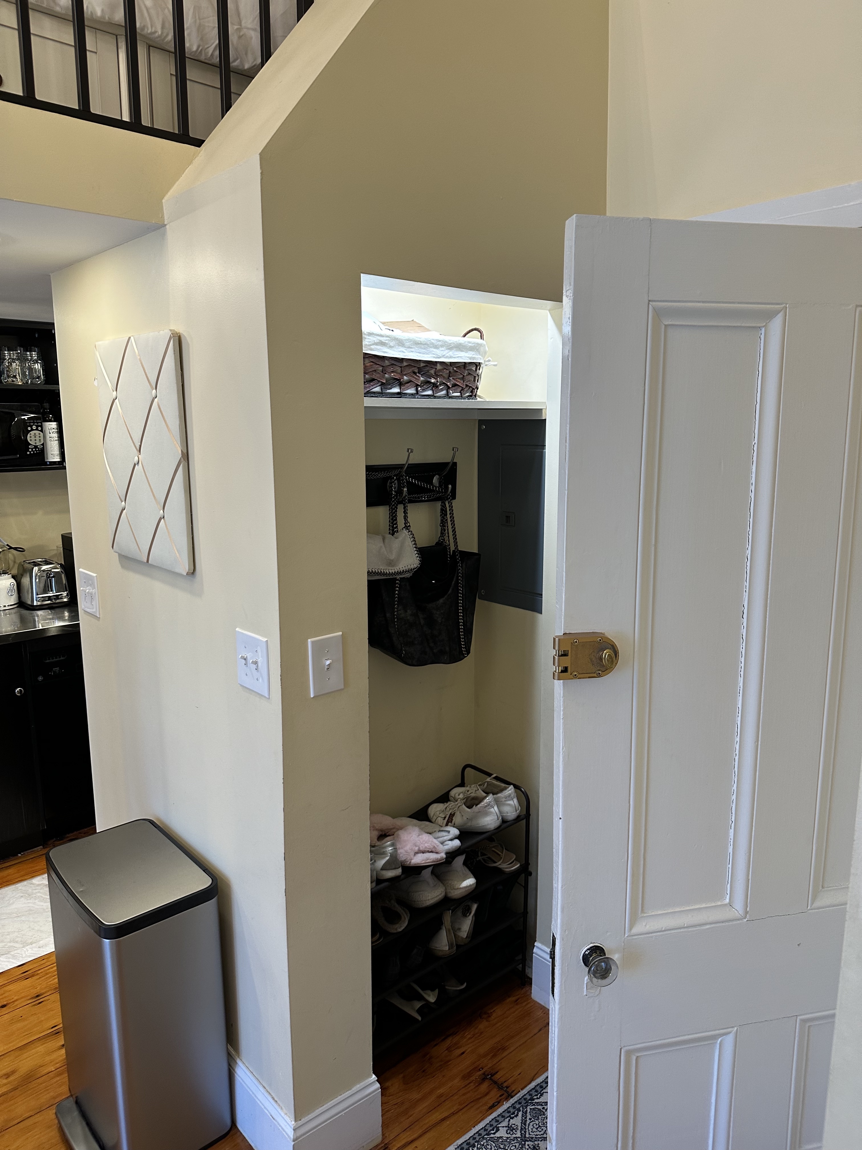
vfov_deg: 71.6
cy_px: 575
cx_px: 431
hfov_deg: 56.8
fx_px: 797
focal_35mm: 24
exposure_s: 1/120
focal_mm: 6.86
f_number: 1.78
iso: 160
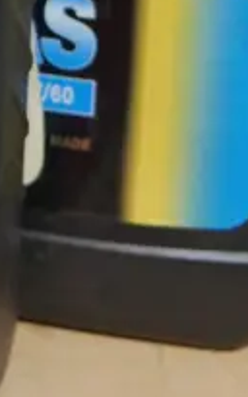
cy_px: -122
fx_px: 2175
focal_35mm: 201
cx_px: -226
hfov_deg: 6.4
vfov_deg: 10.2
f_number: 4.1
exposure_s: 1/60
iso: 800
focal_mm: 19
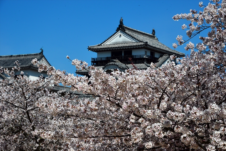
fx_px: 911
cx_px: 113
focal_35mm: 145
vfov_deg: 9.5
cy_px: 76
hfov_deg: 14.1
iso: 400
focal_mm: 145
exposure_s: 1/800
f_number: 14
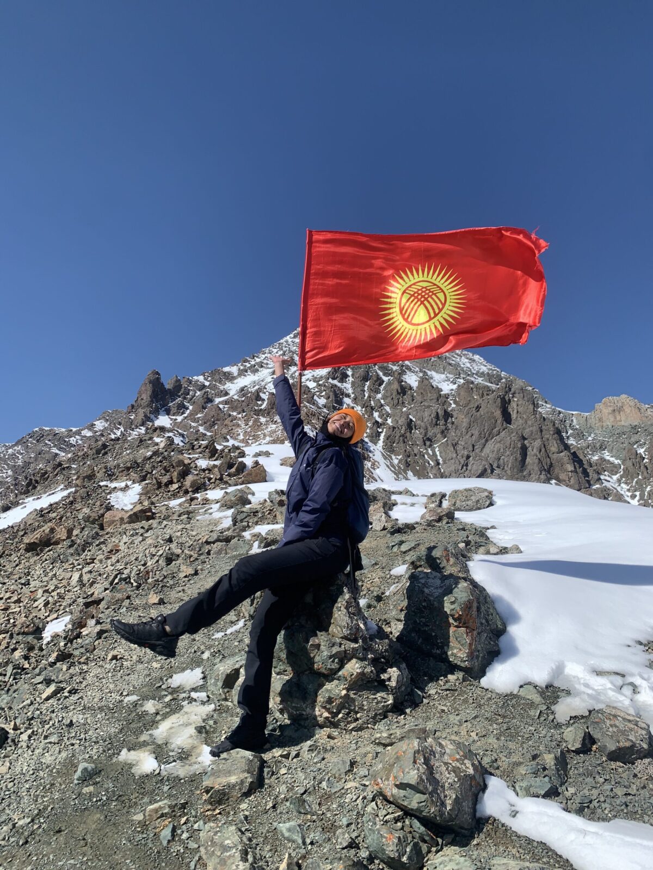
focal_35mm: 26
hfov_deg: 53.1
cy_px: 435
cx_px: 326
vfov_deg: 67.3
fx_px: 654
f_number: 1.8
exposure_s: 1/2611
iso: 25
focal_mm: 4.25
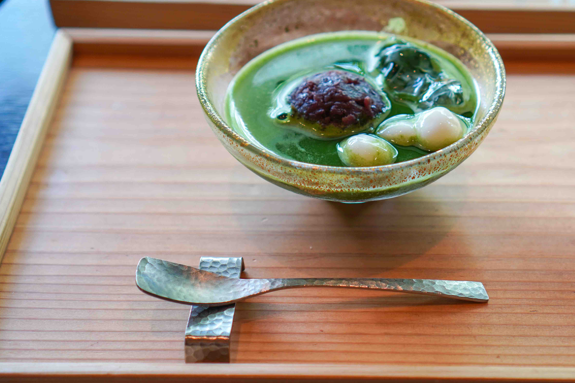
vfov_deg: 19.3
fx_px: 1129
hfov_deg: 28.4
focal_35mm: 71
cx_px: 378
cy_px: 195
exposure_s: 1/100
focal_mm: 35
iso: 100
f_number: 2.2
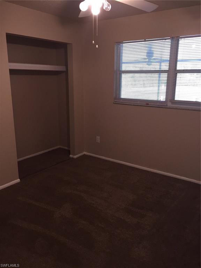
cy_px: 134
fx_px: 225
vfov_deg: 61.7
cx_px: 100
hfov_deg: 48.2
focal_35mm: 29
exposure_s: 1/30
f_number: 2.2
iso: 64
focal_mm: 4.15
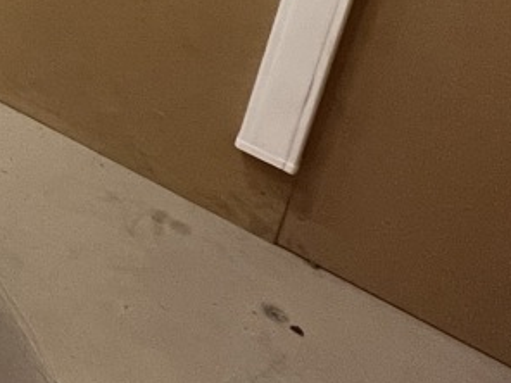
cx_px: -429
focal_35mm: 60
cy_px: -298
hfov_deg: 20.9
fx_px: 886
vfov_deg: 19.0
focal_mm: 1.57
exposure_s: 1/50
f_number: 1.8
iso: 250
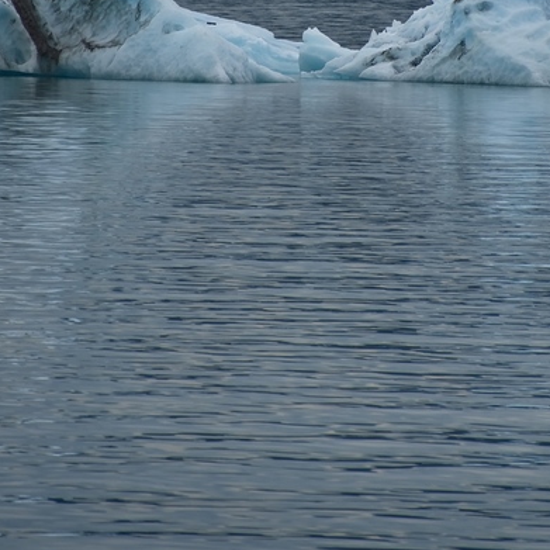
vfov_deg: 2.1
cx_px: 332
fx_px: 14992
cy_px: 3
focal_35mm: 834
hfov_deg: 2.1
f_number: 5.6
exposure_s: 1/640
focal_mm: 300
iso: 180
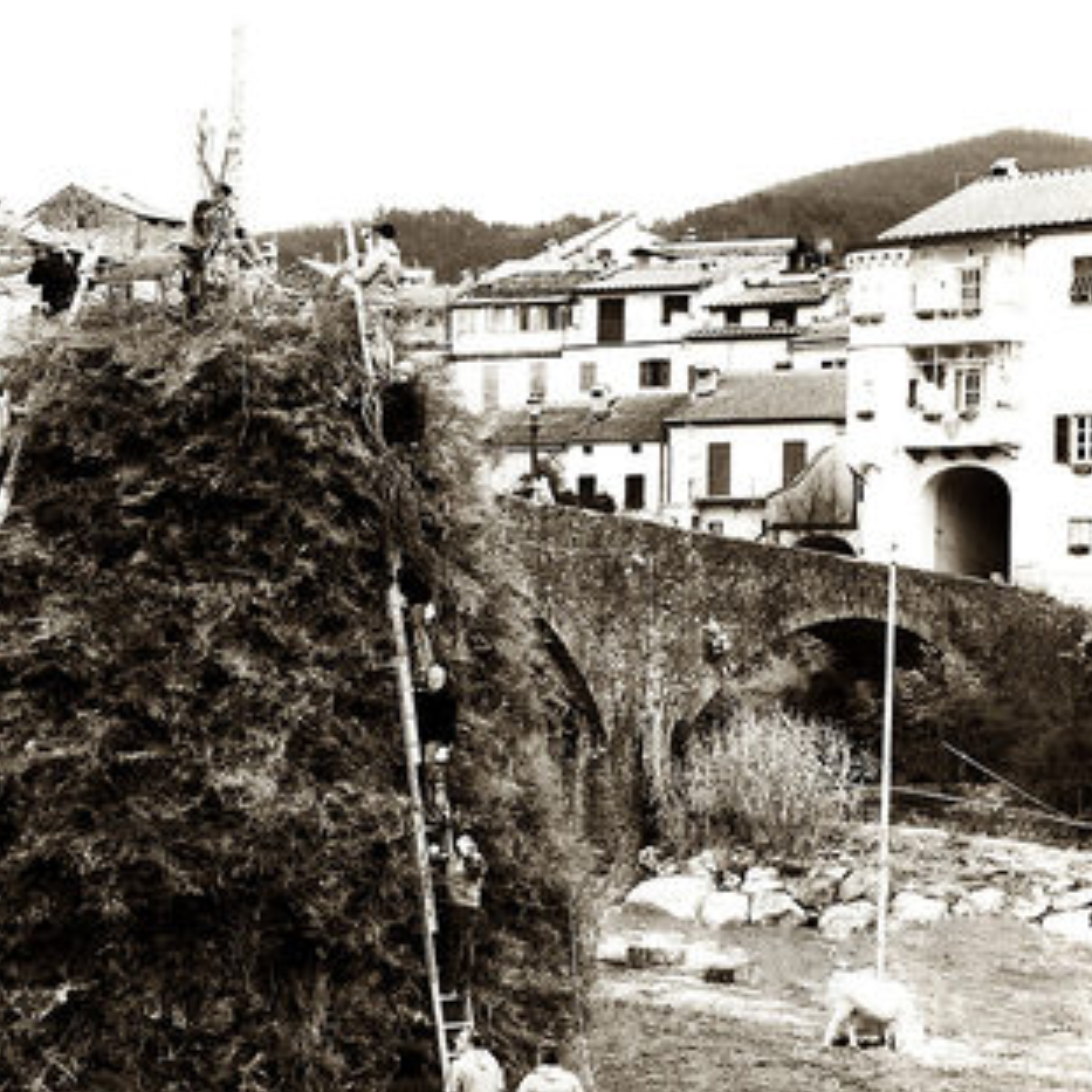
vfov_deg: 20.2
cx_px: 105
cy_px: 667
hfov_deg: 19.8
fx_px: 3063
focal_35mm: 86
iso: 400
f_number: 5.6
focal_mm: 35
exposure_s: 1/60
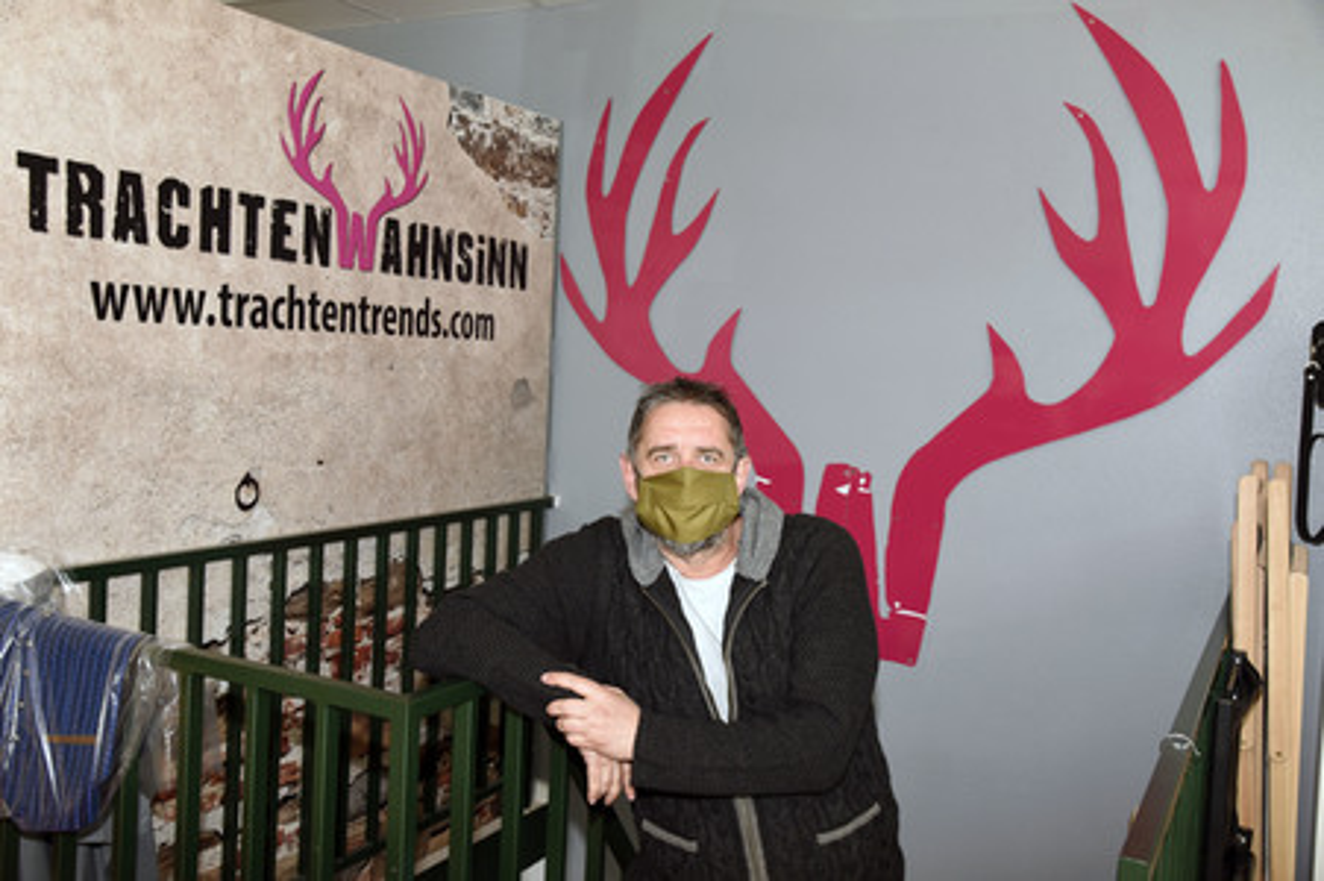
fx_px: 1249
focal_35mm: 34
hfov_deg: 55.8
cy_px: 440
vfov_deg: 38.8
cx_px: 662
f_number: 6.3
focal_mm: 34
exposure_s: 1/100
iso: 1000
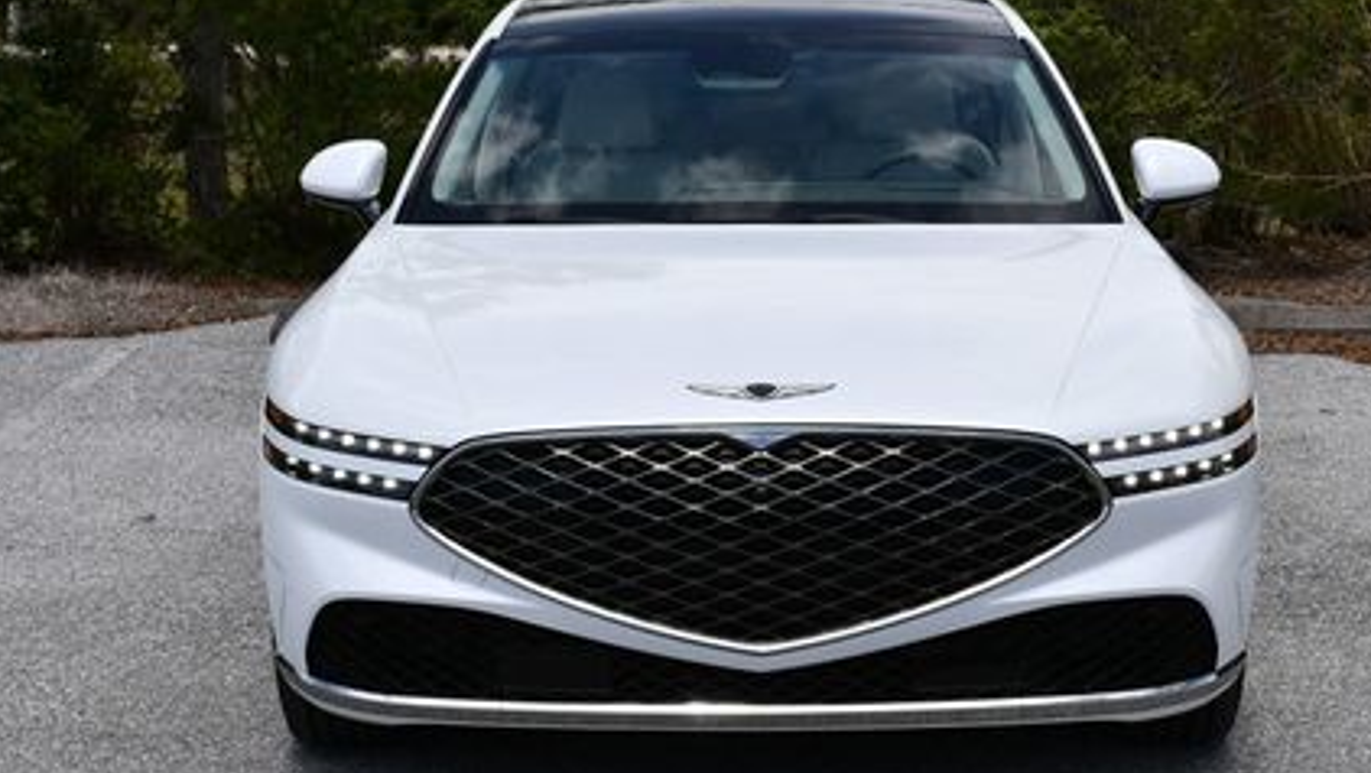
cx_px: 770
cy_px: 289
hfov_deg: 23.9
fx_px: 3238
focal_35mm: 89
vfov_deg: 13.6
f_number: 9
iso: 100
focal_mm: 28
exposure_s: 1/320
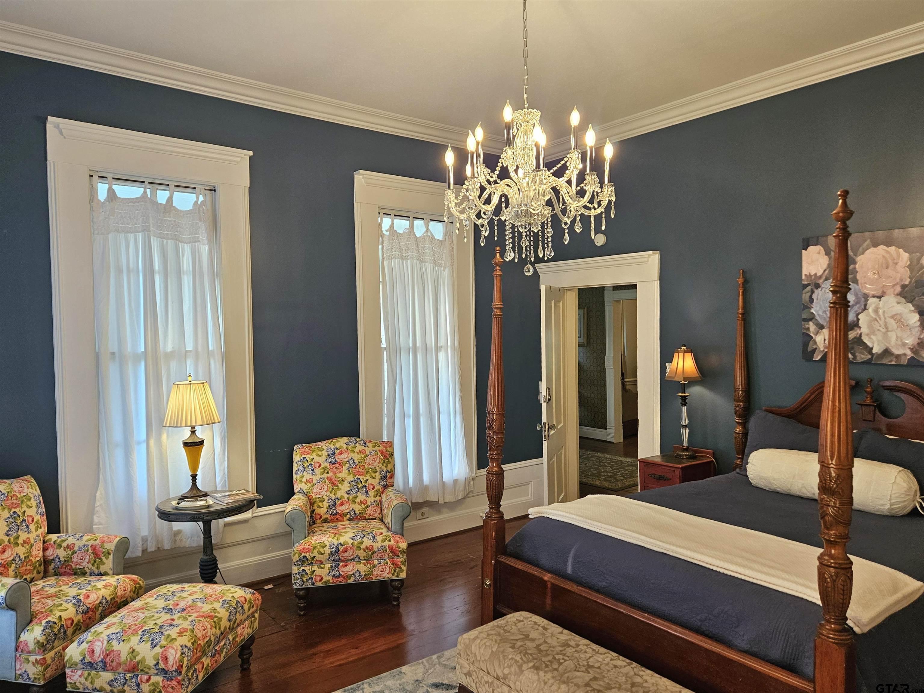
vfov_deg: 58.9
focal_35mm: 23
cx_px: 462
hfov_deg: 73.9
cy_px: 346
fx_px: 614
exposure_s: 1/120
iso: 200
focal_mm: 5.4
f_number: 1.8
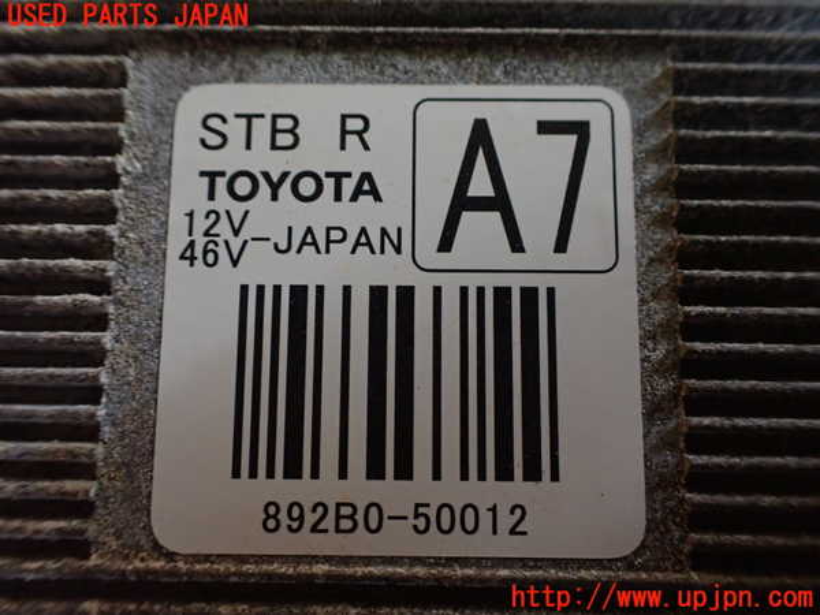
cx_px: 410
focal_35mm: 30
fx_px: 711
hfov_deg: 60.0
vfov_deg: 46.8
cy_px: 308
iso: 1000
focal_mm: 5.4
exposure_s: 1/30
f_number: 2.3
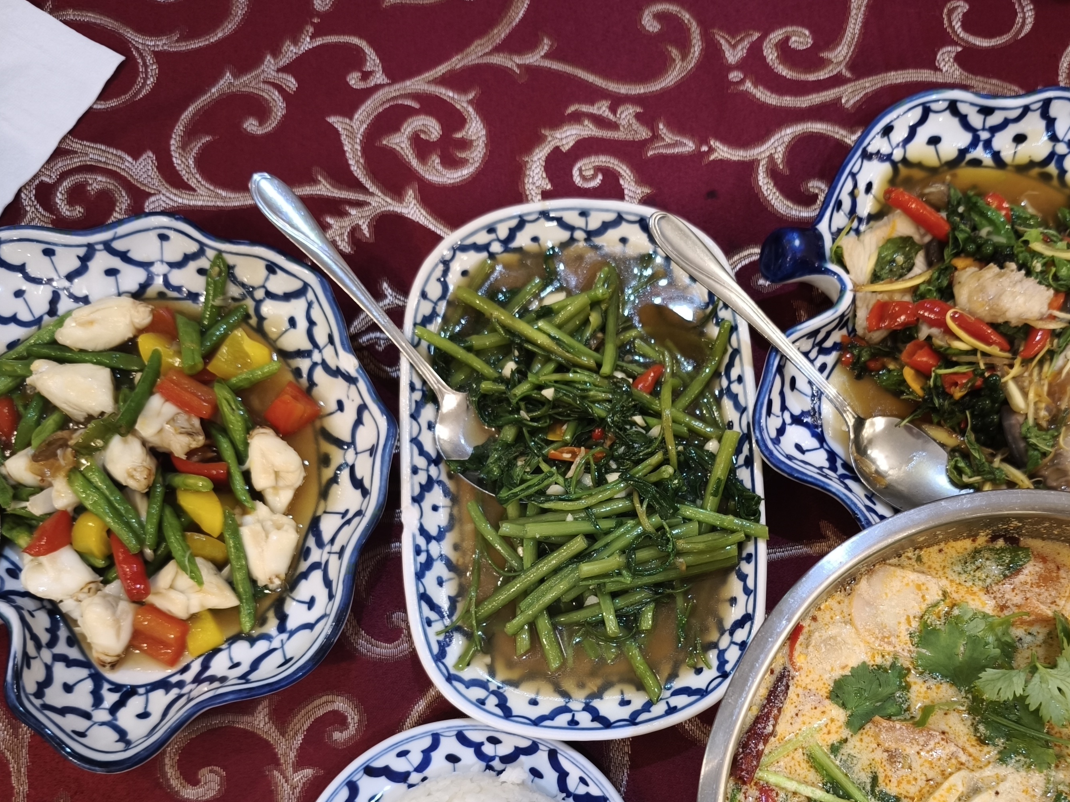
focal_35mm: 35
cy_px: 553
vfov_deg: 40.1
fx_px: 1082
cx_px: 631
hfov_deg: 52.3
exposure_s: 1/50
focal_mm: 6.57
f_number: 1.6
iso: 500
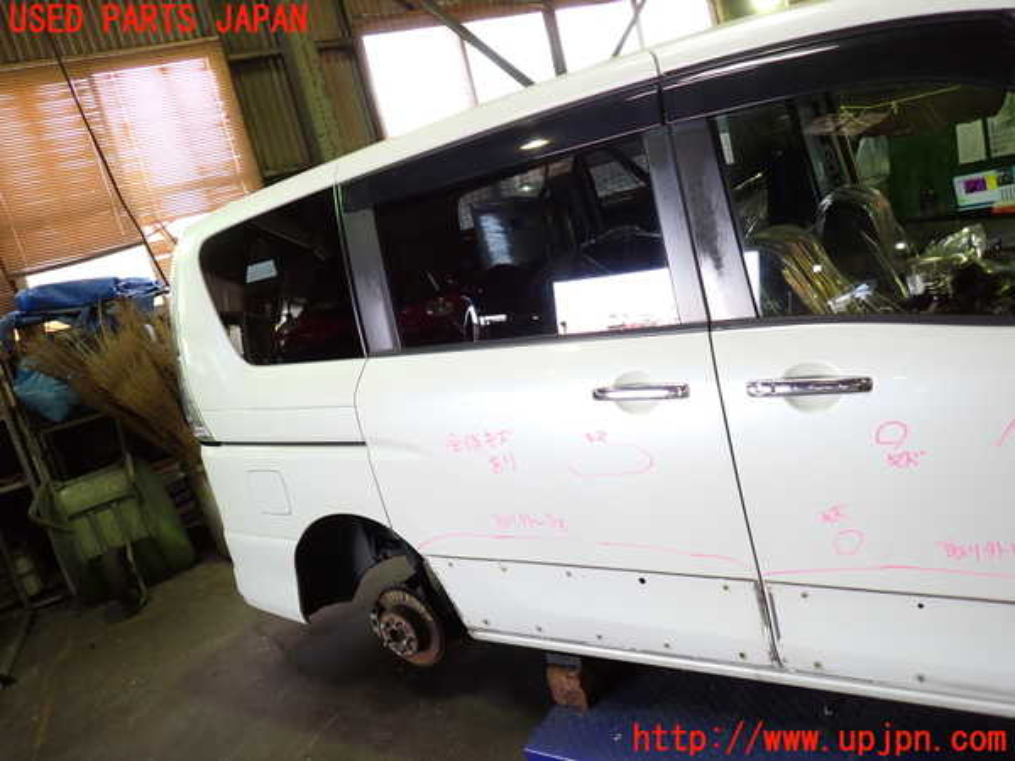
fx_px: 733
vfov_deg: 54.9
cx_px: 508
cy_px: 380
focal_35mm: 25
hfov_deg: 69.4
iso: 200
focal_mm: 4.5
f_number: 2
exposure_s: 1/60
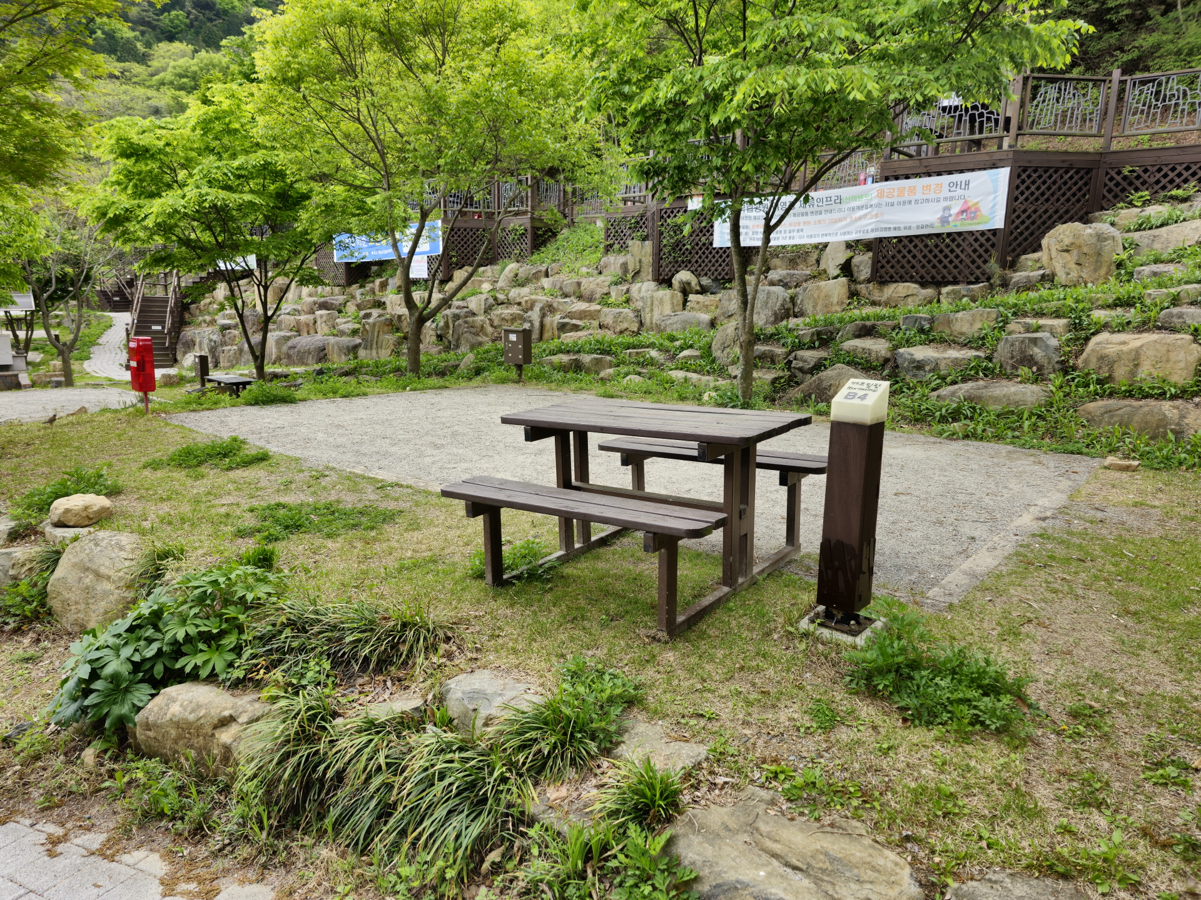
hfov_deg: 73.9
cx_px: 600
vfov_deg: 58.9
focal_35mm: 23
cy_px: 450
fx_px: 798
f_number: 1.7
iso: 16
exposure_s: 1/120
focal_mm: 6.3
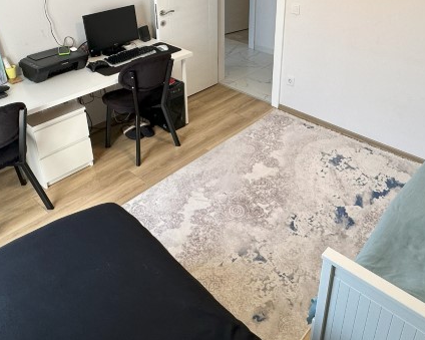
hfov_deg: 54.2
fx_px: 415
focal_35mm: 33
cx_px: 231
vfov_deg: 43.4
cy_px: 93
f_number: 2.2
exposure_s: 1/99
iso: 80
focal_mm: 2.22
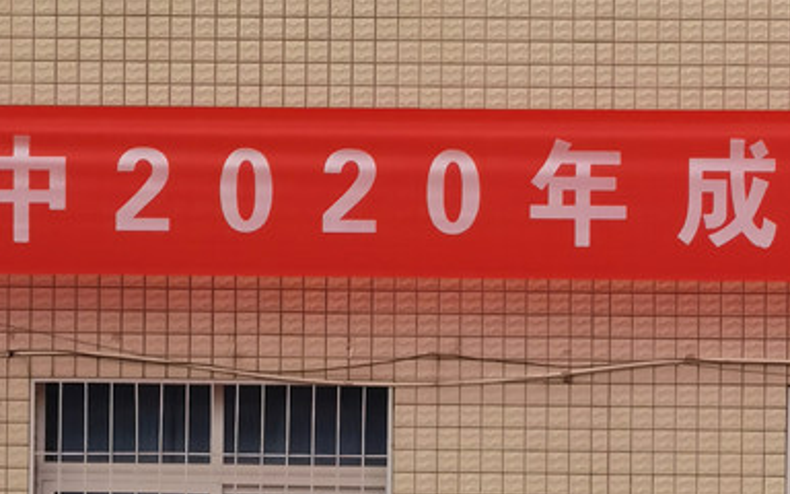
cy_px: 646
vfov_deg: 2.9
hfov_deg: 4.6
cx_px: 364
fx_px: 9732
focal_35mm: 452
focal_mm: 14.46
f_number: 3.4
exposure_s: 1/393
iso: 50
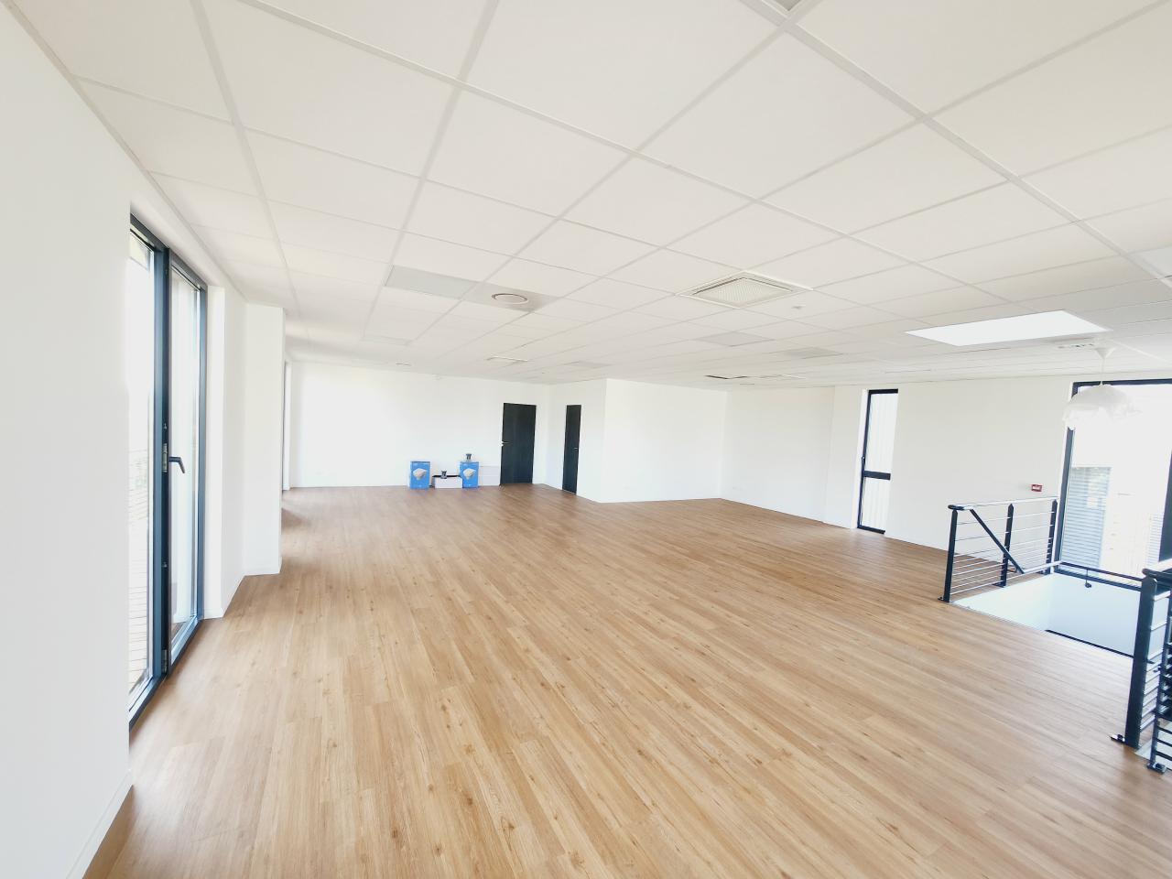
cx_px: 586
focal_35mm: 13
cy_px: 440
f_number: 2.2
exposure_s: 1/50
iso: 50
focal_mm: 1.74
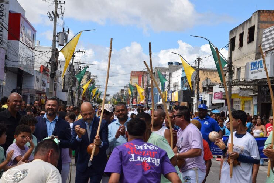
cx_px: 137
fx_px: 571
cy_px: 92
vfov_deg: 18.2
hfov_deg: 27.0
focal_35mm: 75
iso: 200
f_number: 10
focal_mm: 50
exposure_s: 1/400
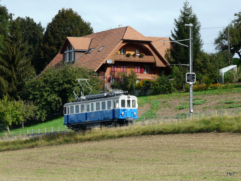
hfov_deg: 8.3
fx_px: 1664
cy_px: 90
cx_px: 120
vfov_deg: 6.2
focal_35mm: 239
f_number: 5.6
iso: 100
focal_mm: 39.3
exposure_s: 1/320
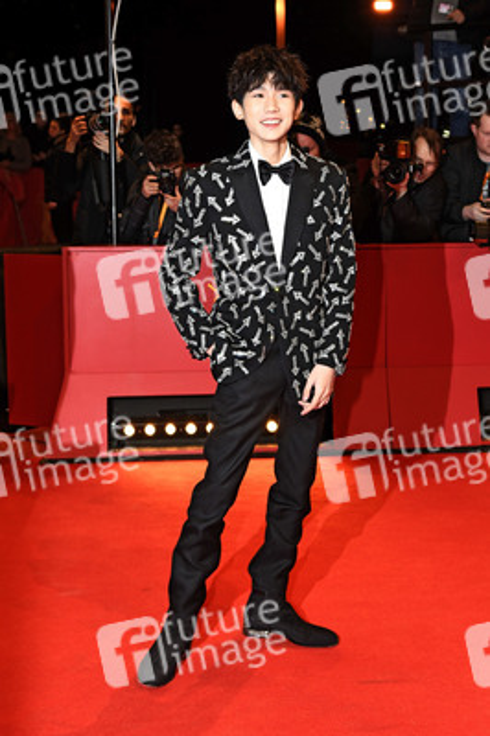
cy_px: 368
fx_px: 941
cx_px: 245
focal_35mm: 46
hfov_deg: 29.2
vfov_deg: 42.8
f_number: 5
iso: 1250
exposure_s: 1/320
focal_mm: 31
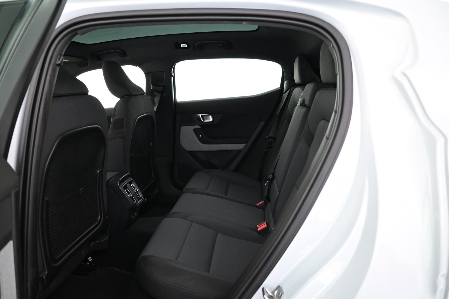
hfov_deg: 73.7
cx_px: 224
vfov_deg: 53.1
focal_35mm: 24
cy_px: 150
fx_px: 299
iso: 1600
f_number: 3.5
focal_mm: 16
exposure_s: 1/15
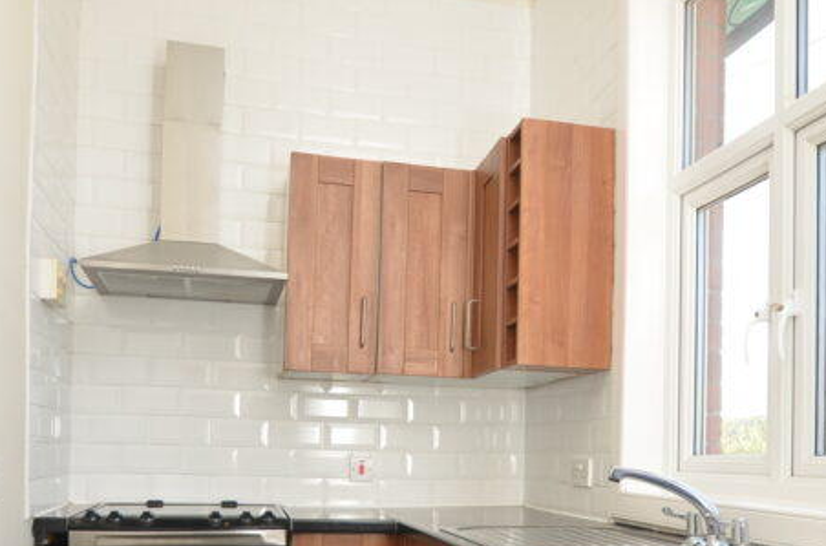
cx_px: 457
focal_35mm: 34
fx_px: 778
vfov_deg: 37.5
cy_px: 425
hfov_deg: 55.8
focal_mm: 10
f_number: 5
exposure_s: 1/100
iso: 200
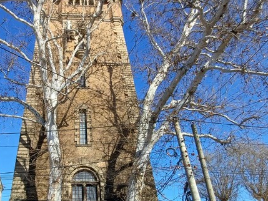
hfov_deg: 60.9
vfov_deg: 48.4
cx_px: 76
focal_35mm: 28
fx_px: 217
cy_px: 143
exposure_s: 1/1056
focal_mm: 1.64
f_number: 2.2
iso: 40
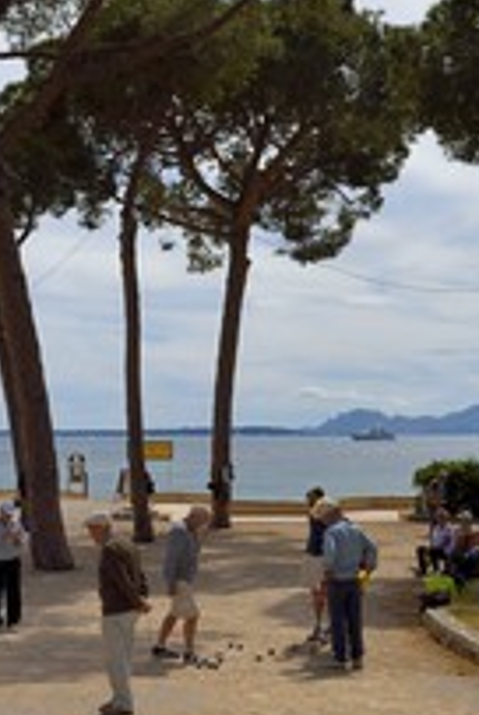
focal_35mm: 64
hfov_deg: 21.3
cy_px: 359
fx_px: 1273
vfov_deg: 31.4
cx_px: 222
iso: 200
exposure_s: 1/250
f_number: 16
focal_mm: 31
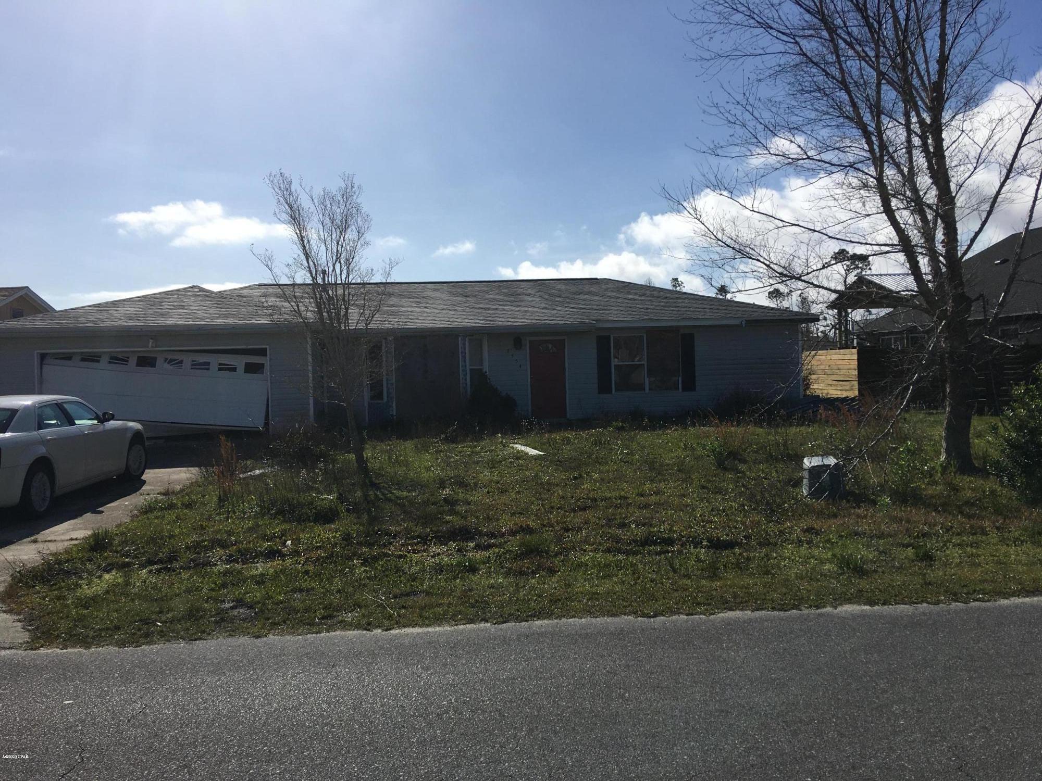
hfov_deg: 61.7
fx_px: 873
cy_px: 390
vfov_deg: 48.2
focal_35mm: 29
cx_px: 521
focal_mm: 4.15
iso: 25
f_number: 2.2
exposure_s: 1/3663
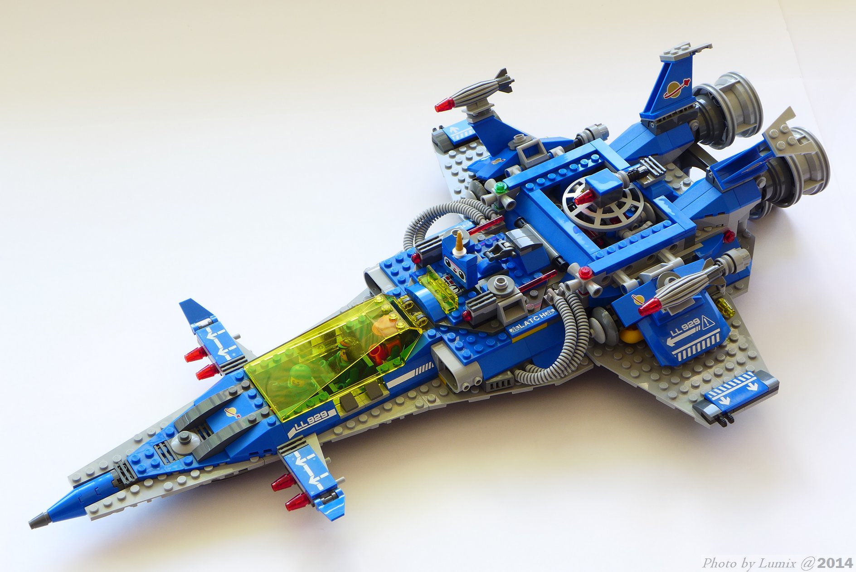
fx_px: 1665
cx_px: 428
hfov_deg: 28.8
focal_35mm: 70
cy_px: 286
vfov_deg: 19.5
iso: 80
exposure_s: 1/20
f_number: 4.5
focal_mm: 13.7
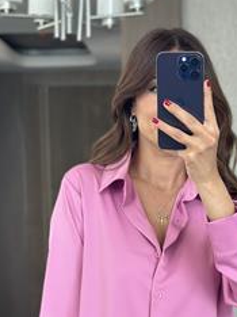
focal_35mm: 104
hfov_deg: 14.2
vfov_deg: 18.5
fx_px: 951
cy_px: 308
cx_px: 145
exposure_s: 1/99
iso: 125
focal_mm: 6.86
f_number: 1.78
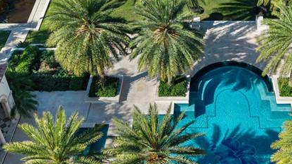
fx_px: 503
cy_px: 25
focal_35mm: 65
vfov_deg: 18.3
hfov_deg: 31.8
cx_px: 214
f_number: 1.8
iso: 100
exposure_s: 1/640
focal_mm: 8.67
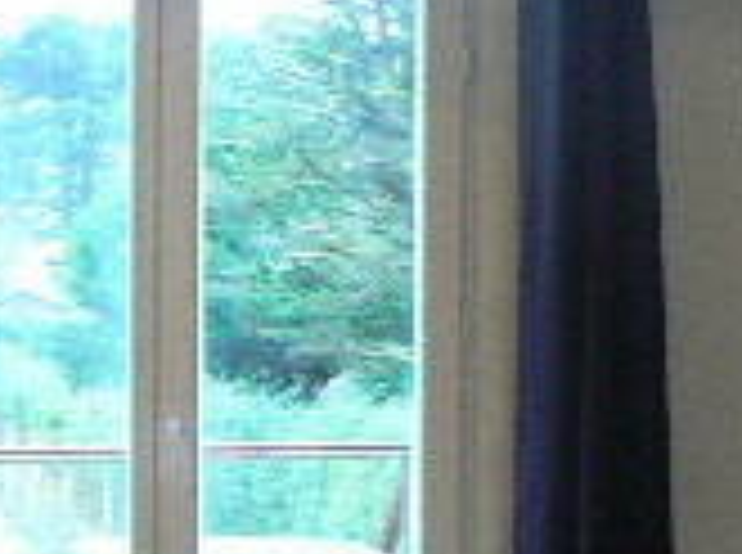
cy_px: 410
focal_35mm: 140
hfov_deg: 14.1
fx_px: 2994
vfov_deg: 10.5
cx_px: 544
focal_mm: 6
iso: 200
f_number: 2.8
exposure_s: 1/10
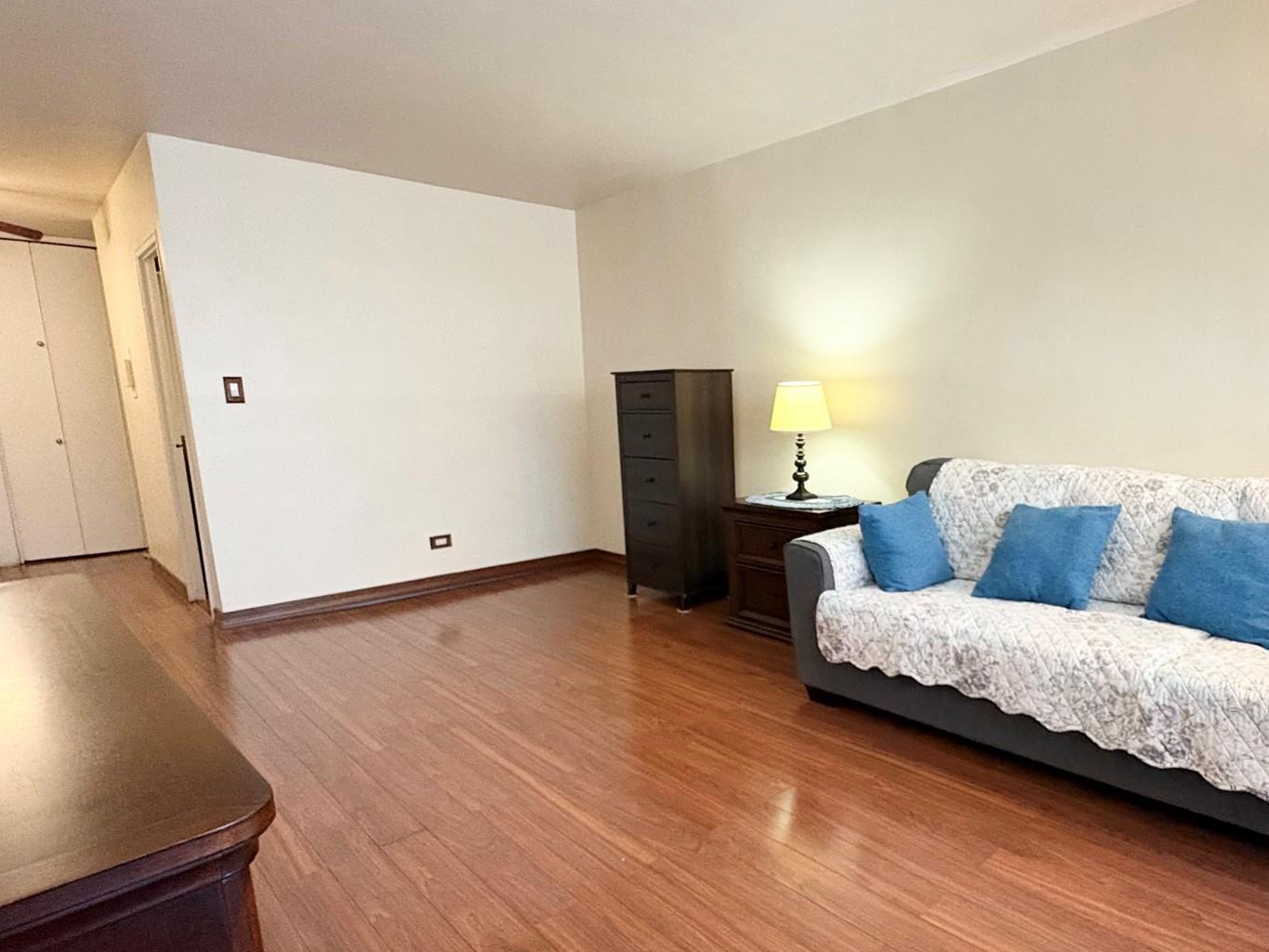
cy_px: 543
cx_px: 767
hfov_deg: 78.0
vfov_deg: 63.2
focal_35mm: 21
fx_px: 770
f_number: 2.2
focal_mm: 2.22
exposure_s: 1/60
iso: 640
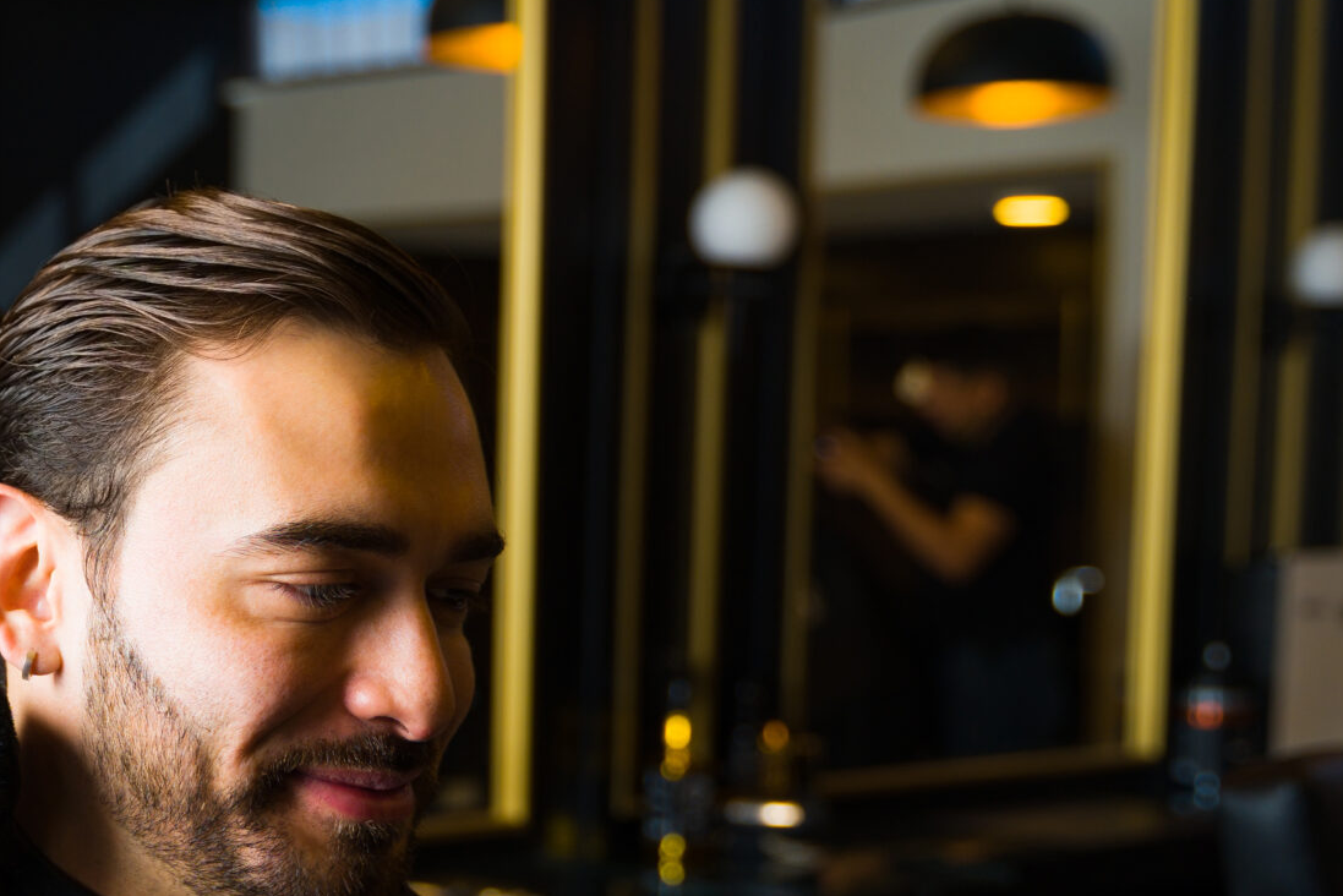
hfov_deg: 27.6
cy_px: 674
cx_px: 97
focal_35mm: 70
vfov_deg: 19.3
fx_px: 2612
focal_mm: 30
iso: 100
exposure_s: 1/160
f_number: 2.8
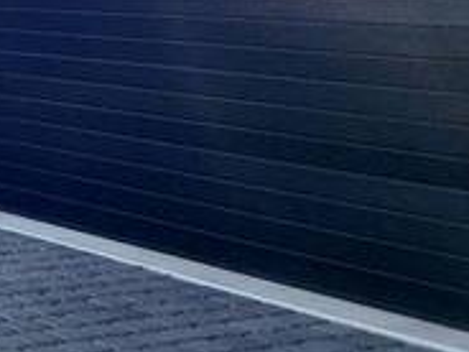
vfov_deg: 13.6
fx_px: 1355
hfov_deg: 16.3
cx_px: -387
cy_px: -227
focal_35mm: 100
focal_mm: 6.4
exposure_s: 1/1000
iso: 12
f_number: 1.8
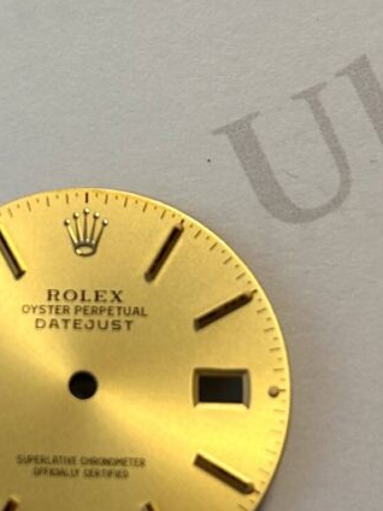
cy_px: 403
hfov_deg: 29.1
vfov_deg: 37.6
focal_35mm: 49
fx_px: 723
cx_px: 87
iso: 50
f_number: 1.5
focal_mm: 5.7
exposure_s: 1/100
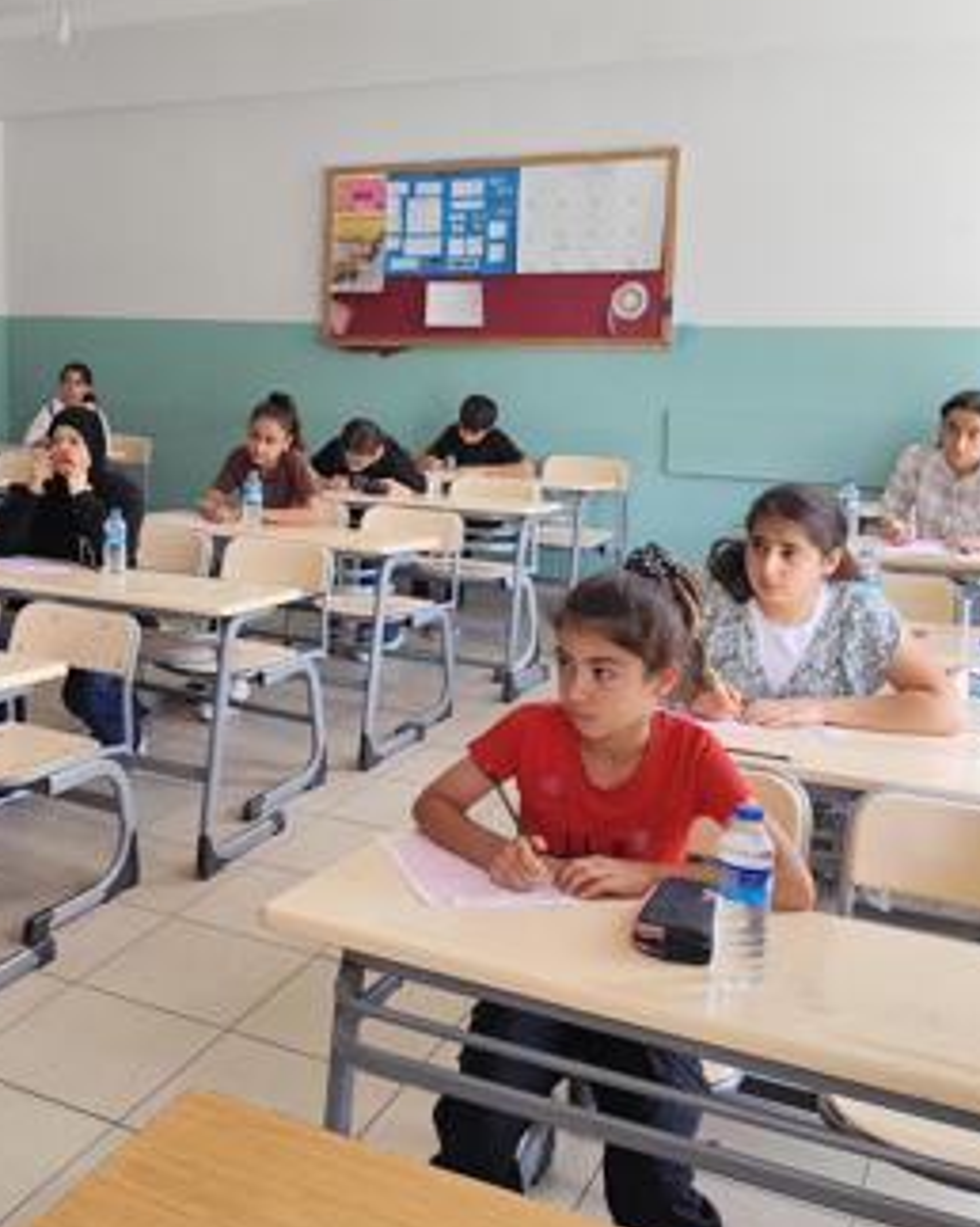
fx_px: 1379
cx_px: 220
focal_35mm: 38
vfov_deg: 47.6
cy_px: 475
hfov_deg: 37.9
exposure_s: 1/100
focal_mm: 6.14
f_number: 1.65
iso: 200
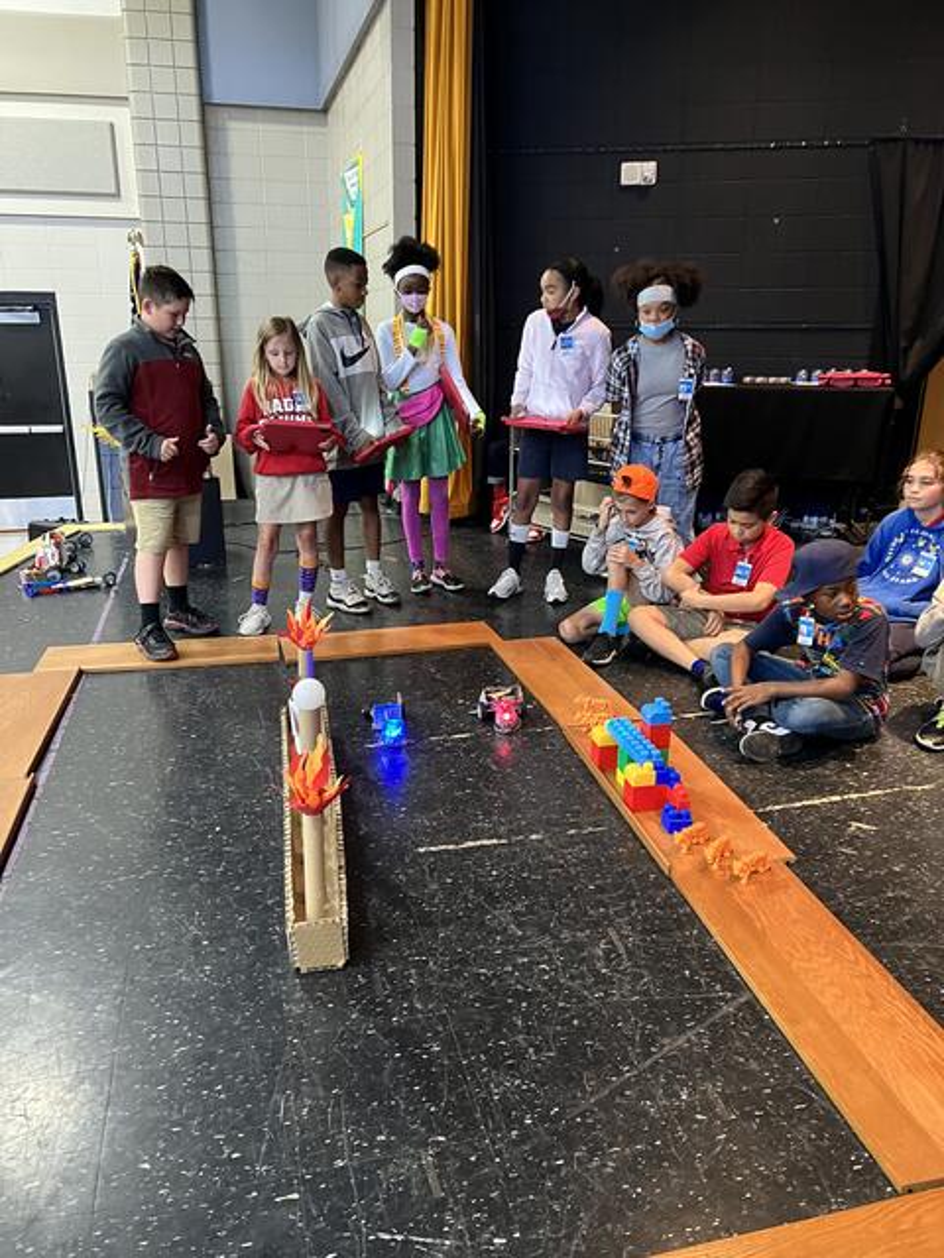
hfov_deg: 53.1
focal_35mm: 26
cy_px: 629
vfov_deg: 67.3
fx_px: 945
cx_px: 472
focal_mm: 5.7
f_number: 1.5
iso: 500
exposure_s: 1/40
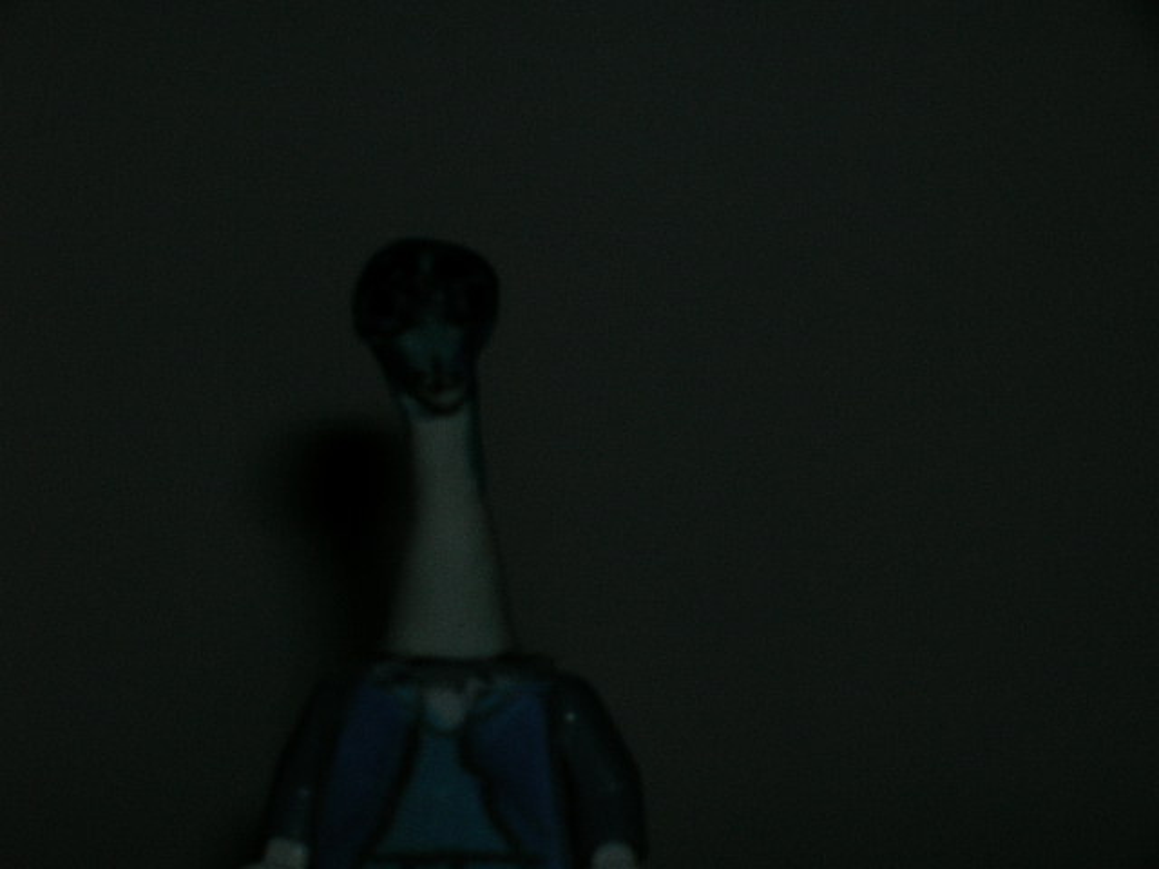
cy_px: 434
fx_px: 3415
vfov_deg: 14.5
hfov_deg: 19.3
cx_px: 580
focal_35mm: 102
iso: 50
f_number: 8.2
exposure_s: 1/60.1
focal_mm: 17.1
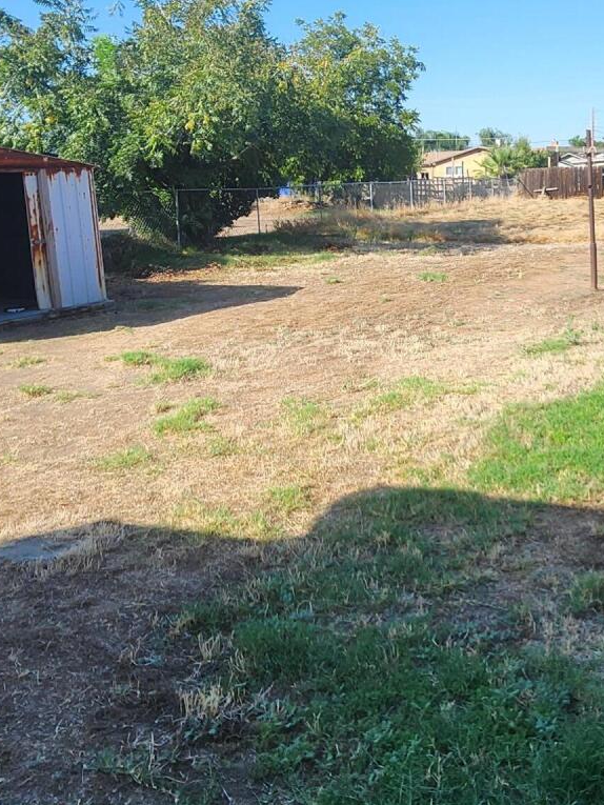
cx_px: 422
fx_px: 791
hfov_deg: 41.0
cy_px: 327
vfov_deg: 53.6
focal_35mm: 34
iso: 50
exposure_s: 1/957
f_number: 2.2
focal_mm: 2.2
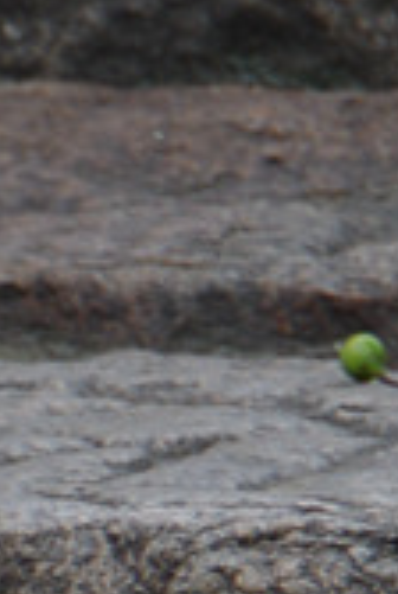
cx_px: -1628
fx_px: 23895
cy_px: 868
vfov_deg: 1.4
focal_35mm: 1447
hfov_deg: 0.9
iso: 100
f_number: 11
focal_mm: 135
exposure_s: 1/1.67
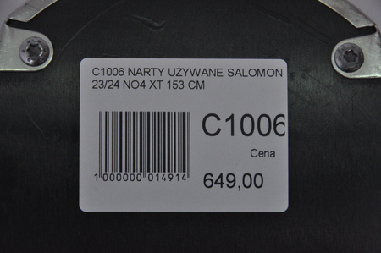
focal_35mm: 158
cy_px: 126
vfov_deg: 8.7
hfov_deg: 13.1
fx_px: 1665
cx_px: 190
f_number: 9.5
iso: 3200
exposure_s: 1/125
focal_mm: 105
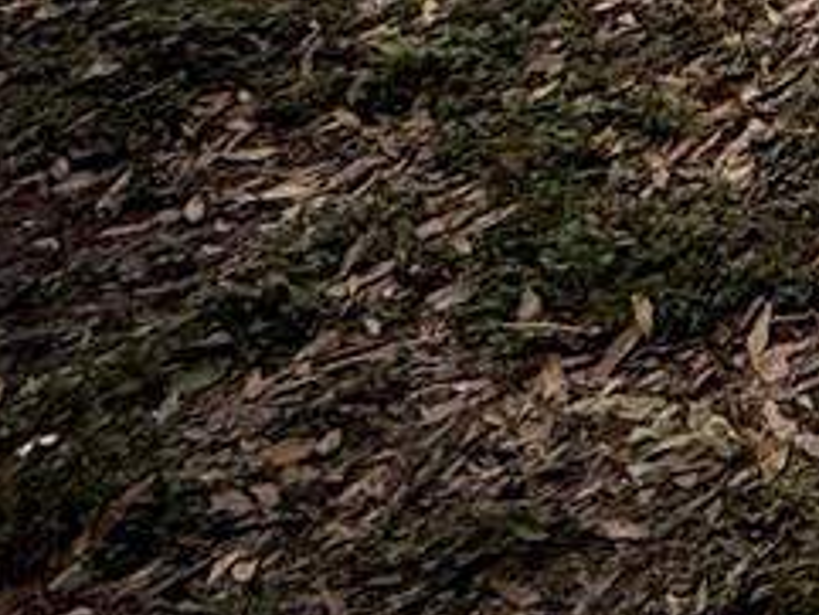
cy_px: -1121
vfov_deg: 11.3
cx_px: 2083
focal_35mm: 93
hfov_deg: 13.6
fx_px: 2201
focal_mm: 2.22
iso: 50
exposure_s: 1/1534
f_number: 2.2
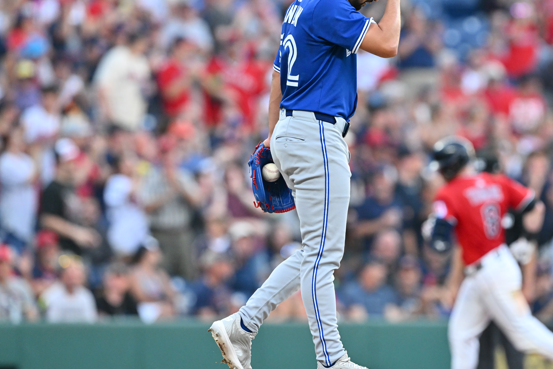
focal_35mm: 535
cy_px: 174
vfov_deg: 2.6
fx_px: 8218
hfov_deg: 3.9
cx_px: 352
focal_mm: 400
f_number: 4
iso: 2500
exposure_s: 1/1600
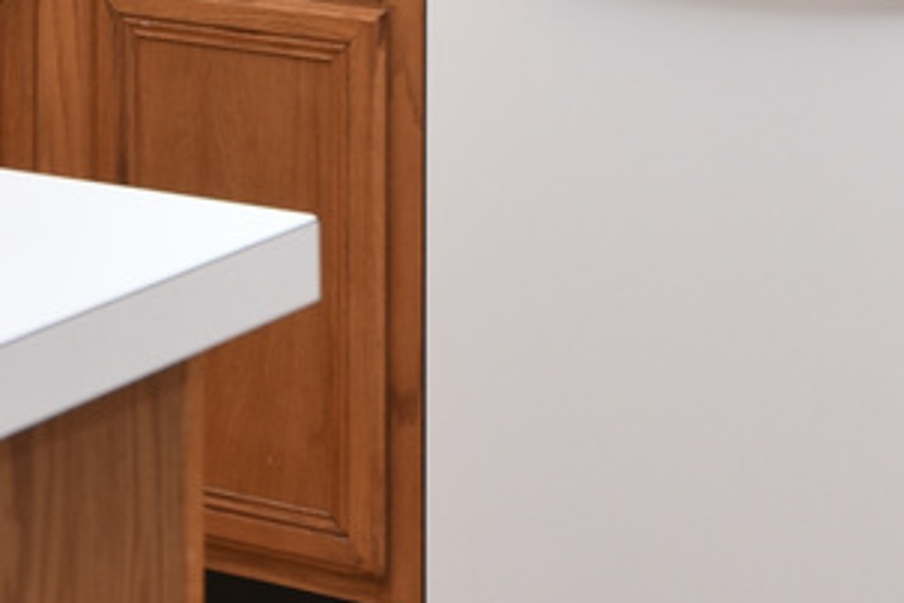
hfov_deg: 12.3
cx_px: -641
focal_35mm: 155
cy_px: -666
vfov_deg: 8.3
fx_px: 3892
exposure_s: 1/125
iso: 280
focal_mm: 29
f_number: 5.6
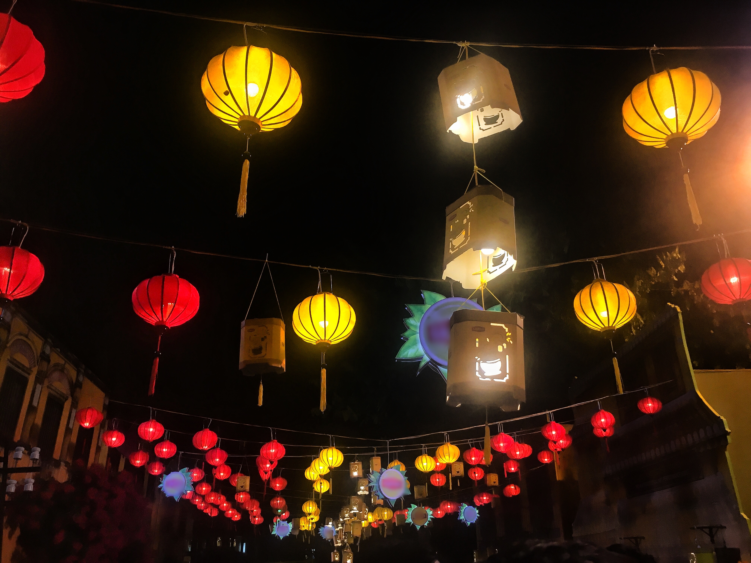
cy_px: 282
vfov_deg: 48.2
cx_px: 376
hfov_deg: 61.7
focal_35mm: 29
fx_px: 629
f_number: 2.2
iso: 32
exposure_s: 1/33
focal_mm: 4.15
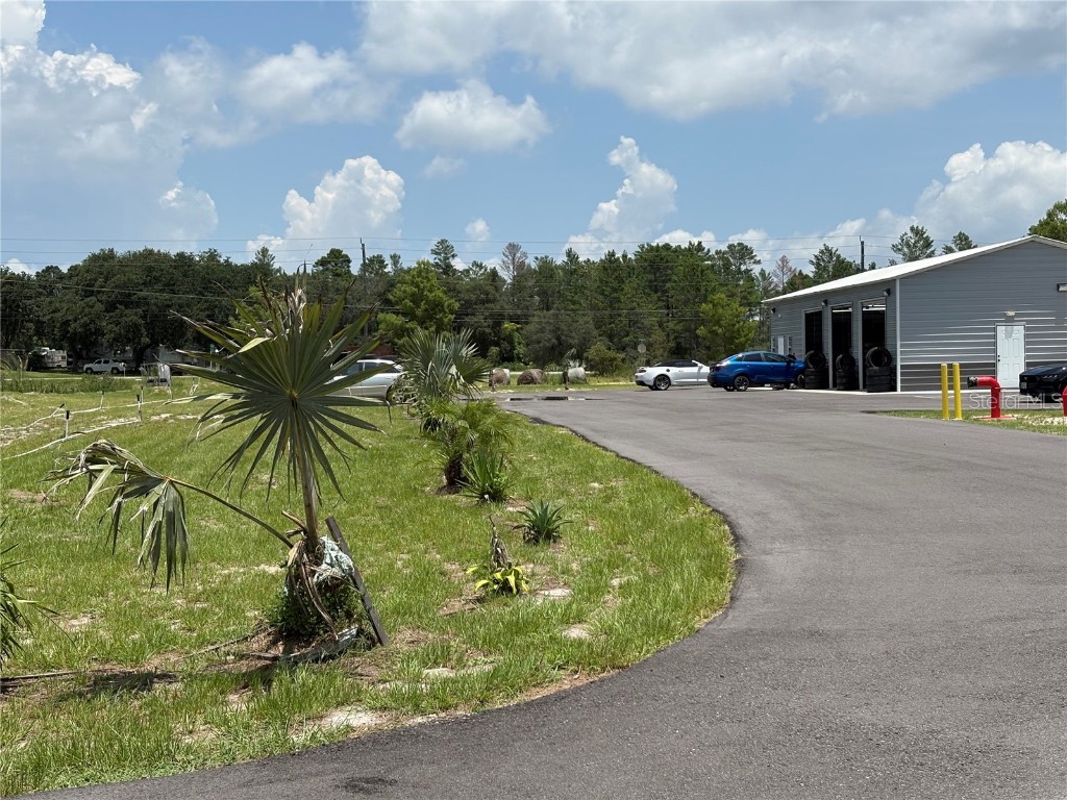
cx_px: 534
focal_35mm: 52
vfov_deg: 28.0
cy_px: 400
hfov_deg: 36.8
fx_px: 1603
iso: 40
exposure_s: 1/4329
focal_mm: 5.96
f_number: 1.6
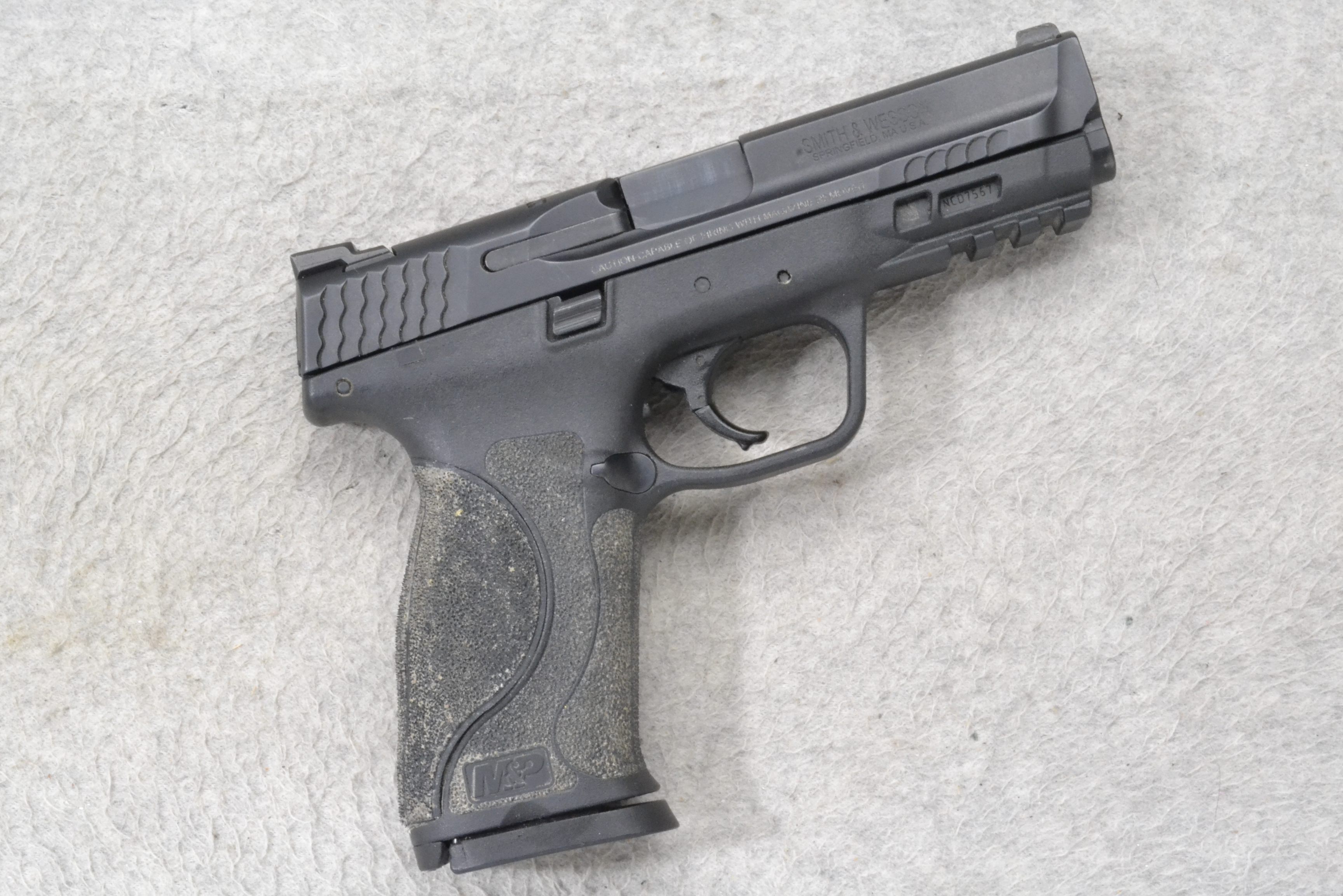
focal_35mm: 68
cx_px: 672
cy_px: 448
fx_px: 2518
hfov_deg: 29.9
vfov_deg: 20.2
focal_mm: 45
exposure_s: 1/80
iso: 3200
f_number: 25
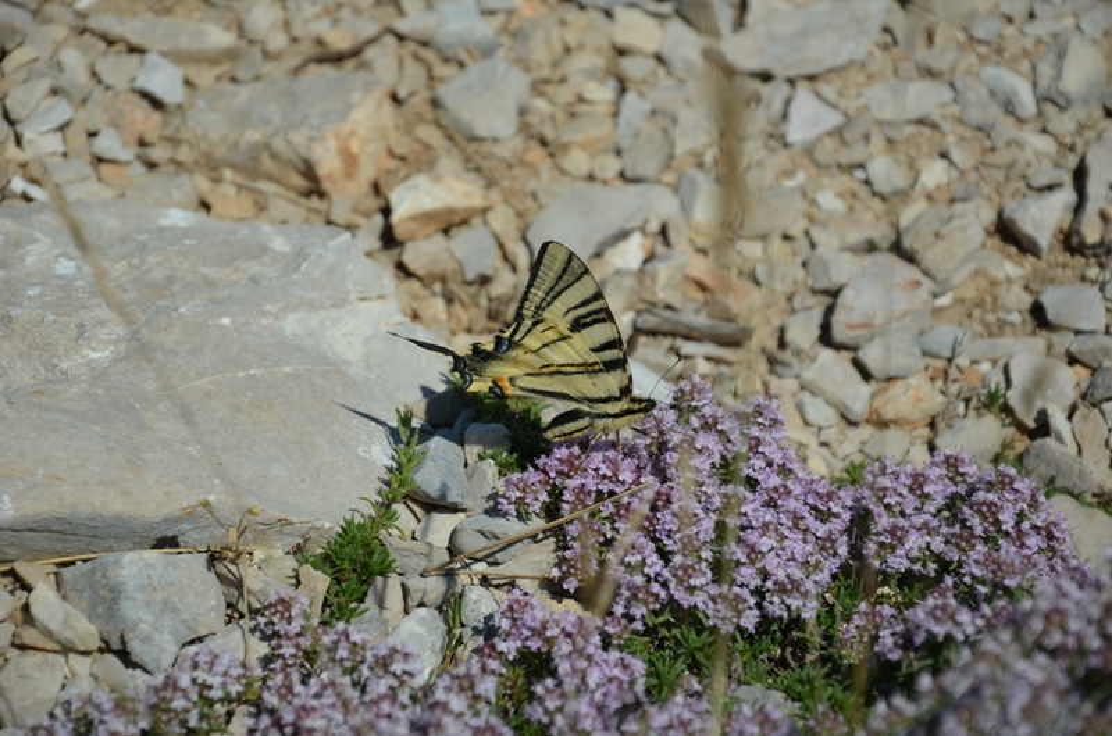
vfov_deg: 8.7
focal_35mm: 158
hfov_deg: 13.1
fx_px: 4855
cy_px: 368
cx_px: 556
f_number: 8
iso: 100
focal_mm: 105
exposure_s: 1/400
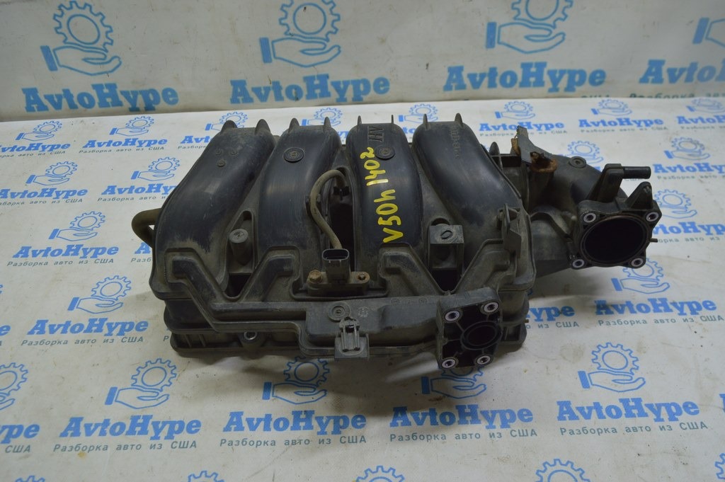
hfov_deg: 59.5
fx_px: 634
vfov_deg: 41.6
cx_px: 362
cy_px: 241
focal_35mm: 32
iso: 400
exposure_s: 1/40
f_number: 5.6
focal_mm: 21
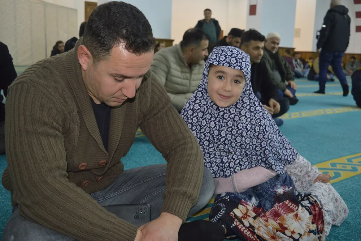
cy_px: 120
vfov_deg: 36.8
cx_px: 180
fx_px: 361
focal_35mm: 36
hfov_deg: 53.1
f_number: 4
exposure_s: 1/60
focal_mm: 24
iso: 1100
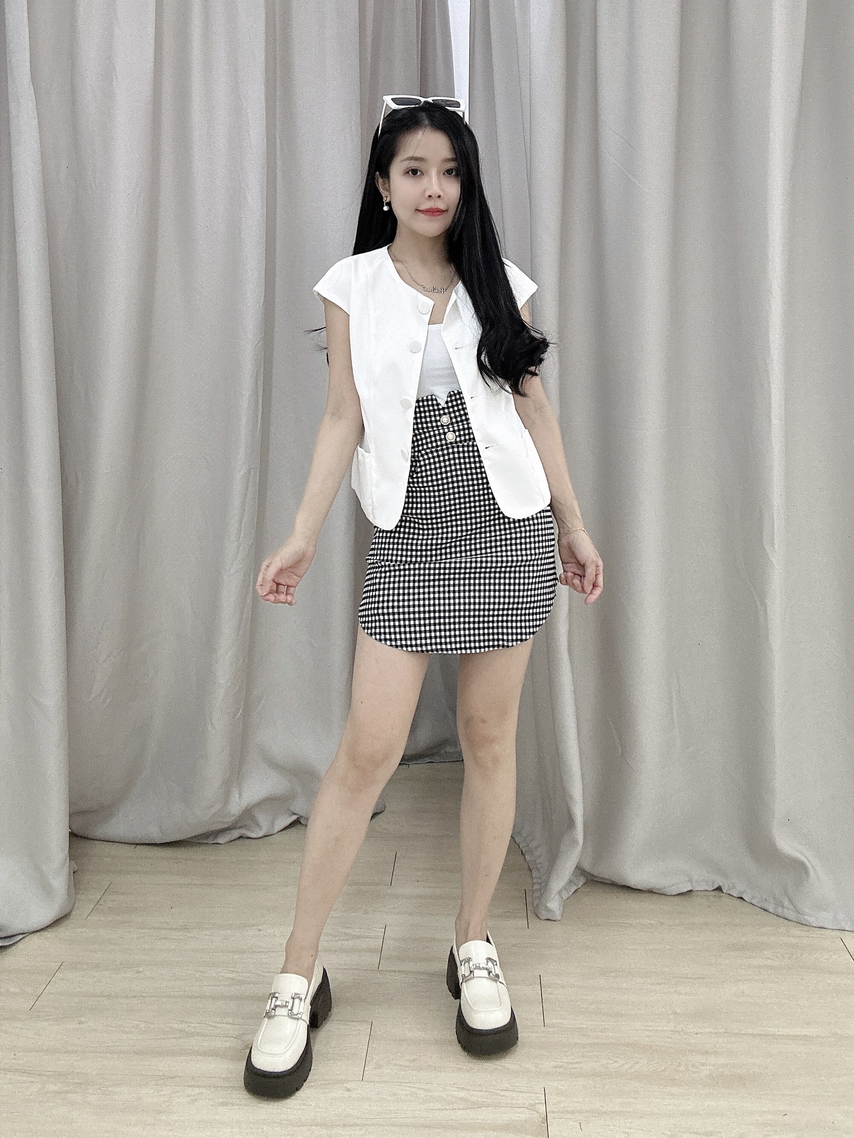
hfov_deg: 58.9
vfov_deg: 73.9
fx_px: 757
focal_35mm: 23
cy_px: 569
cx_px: 427
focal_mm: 2.69
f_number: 1.9
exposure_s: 1/50
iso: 100
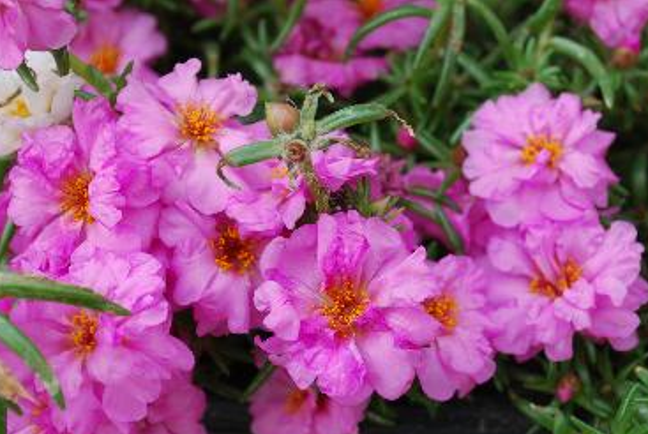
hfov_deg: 28.0
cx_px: 343
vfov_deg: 19.0
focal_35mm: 72
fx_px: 1298
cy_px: 235
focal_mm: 44
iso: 200
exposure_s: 1/60
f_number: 8
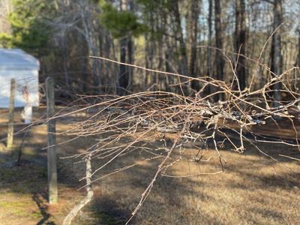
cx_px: 150
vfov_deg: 28.0
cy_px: 112
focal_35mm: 52
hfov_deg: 36.8
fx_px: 451
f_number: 2
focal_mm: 6
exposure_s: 1/329
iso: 32
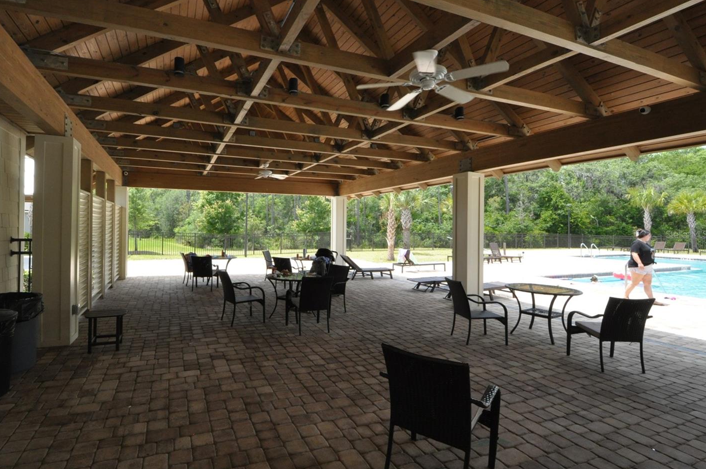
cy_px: 234
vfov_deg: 70.3
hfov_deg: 92.9
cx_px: 310
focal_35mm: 17
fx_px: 333
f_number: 14
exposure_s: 1/200
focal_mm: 10
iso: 800
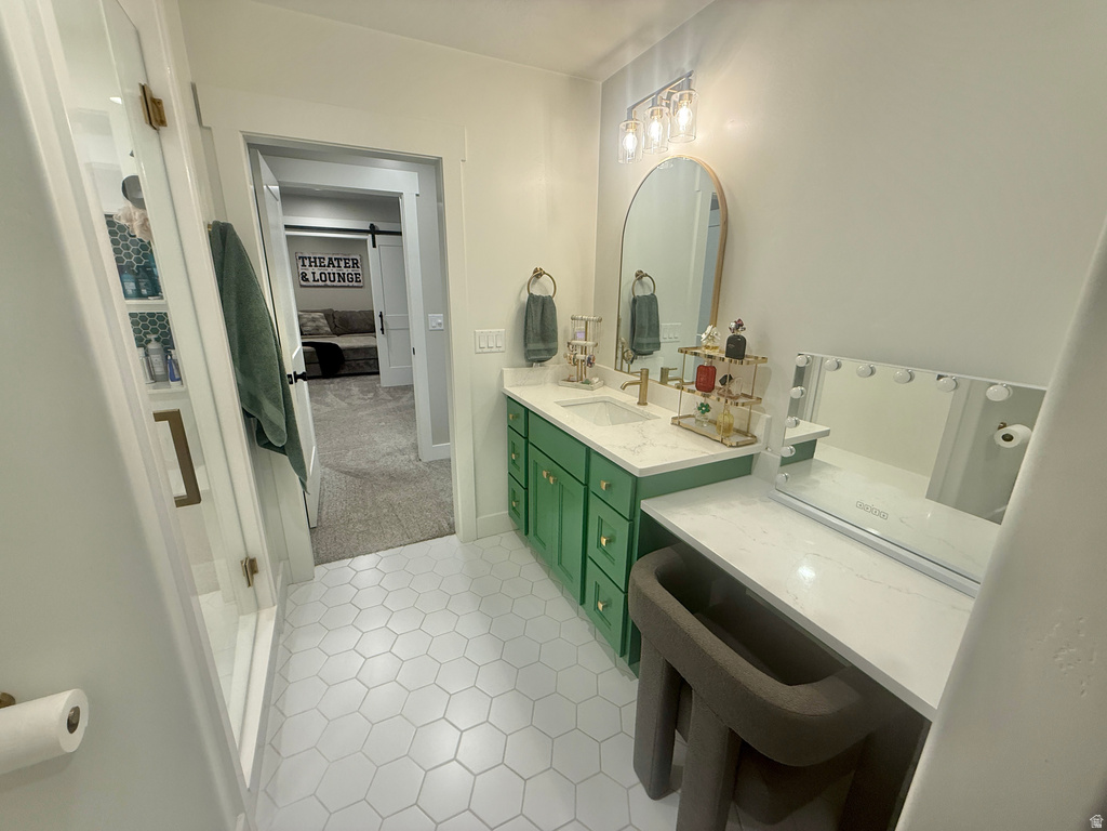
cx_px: 554
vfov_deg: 85.7
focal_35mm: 14
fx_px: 448
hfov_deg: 102.1
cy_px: 416
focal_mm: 2.22
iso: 160
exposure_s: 1/120
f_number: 2.2
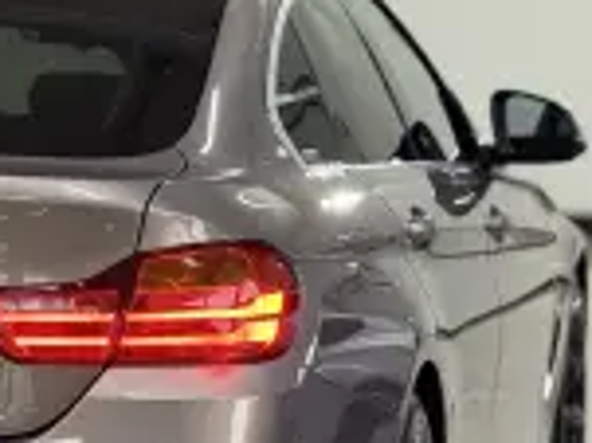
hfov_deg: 6.9
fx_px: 4887
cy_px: 306
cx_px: -71
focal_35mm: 286
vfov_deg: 5.2
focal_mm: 15.66
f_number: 2.8
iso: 500
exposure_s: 1/50
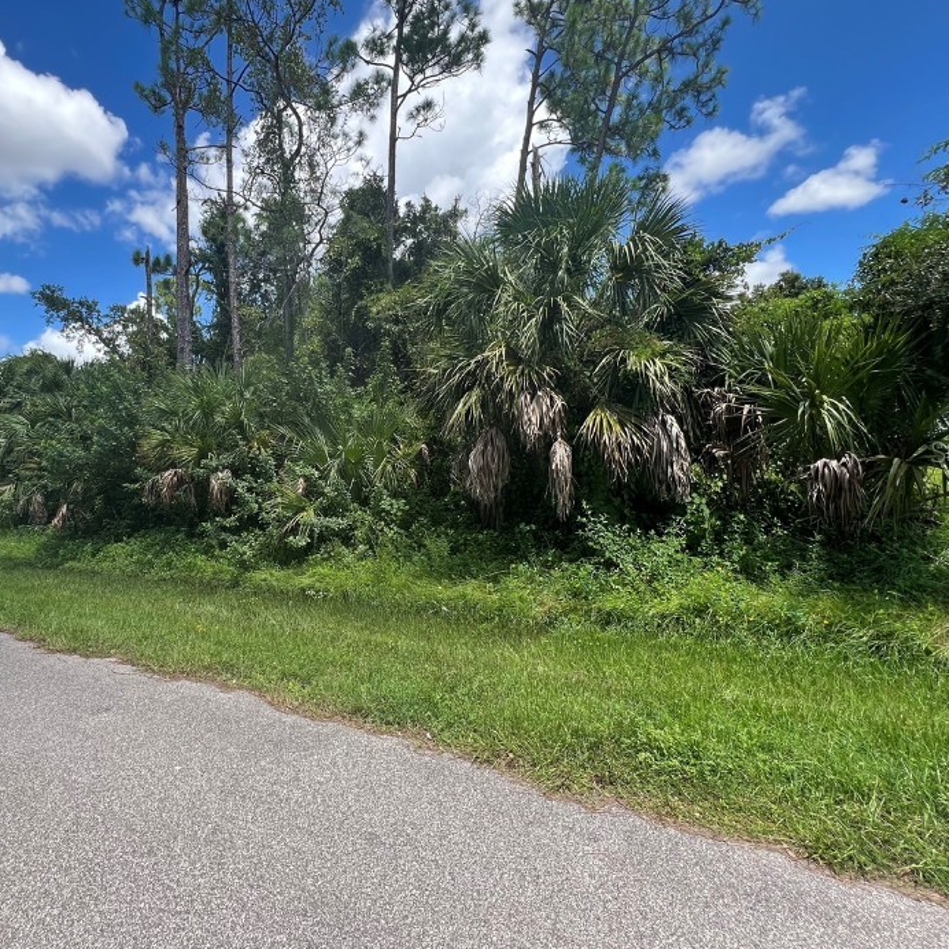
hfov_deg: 82.4
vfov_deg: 83.9
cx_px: 358
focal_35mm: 17
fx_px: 527
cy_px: 451
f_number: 1.8
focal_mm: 1.57
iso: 32
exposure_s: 1/442
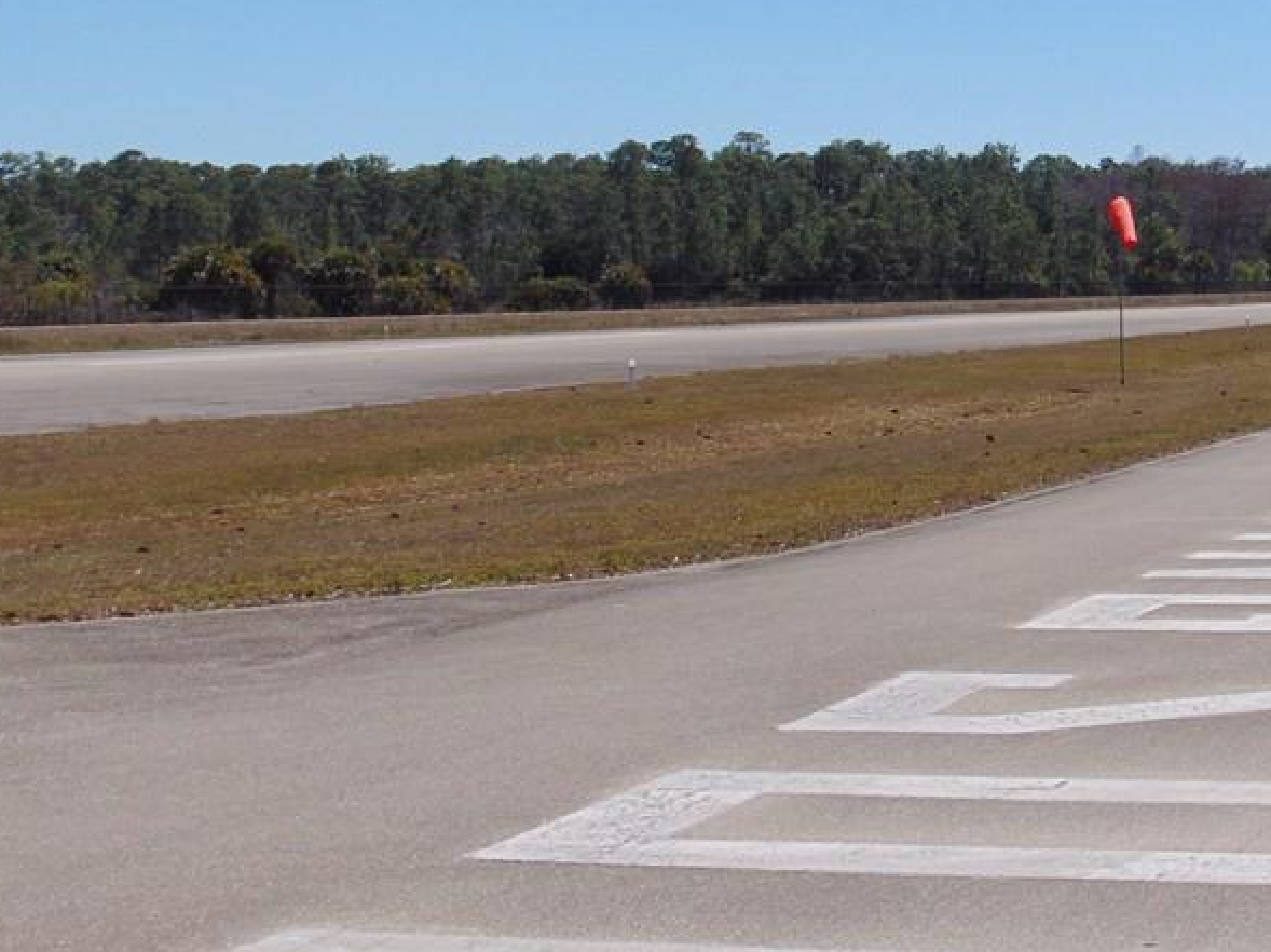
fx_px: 3192
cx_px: 1003
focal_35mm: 87
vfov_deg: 16.9
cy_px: 298
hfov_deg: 22.2
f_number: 9
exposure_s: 1/500
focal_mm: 9
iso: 80
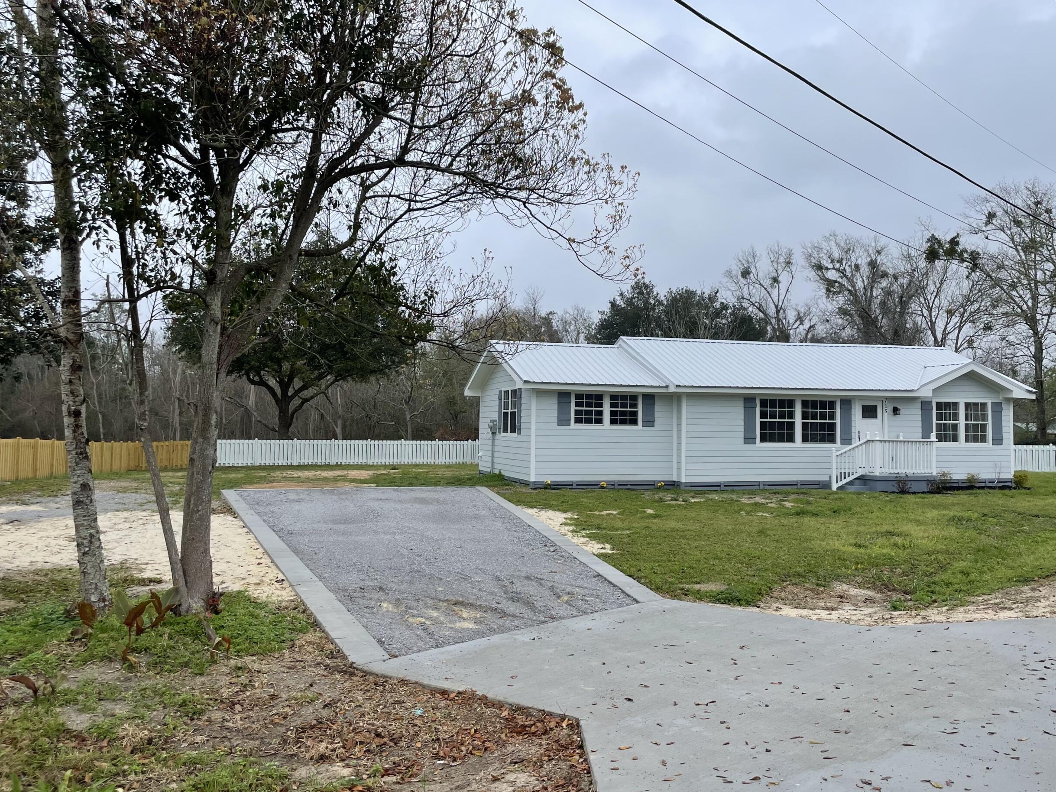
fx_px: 976
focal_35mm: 32
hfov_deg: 56.8
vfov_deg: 44.1
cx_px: 569
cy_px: 376
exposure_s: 1/3509
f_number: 1.6
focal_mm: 4.2
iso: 32
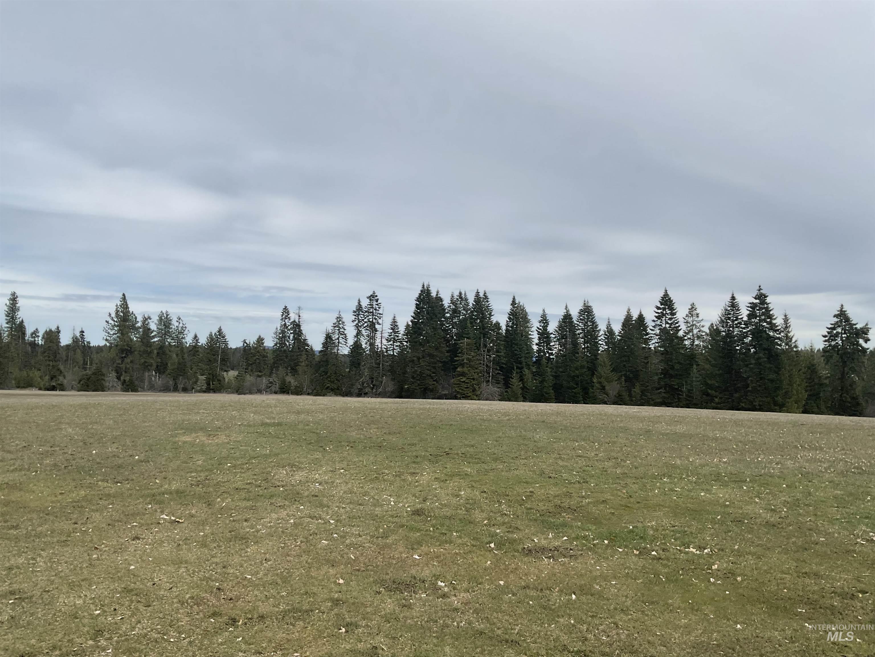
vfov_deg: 48.2
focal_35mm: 29
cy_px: 328
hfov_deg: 61.7
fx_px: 733
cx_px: 438
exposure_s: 1/2667
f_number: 1.8
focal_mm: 3
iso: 16
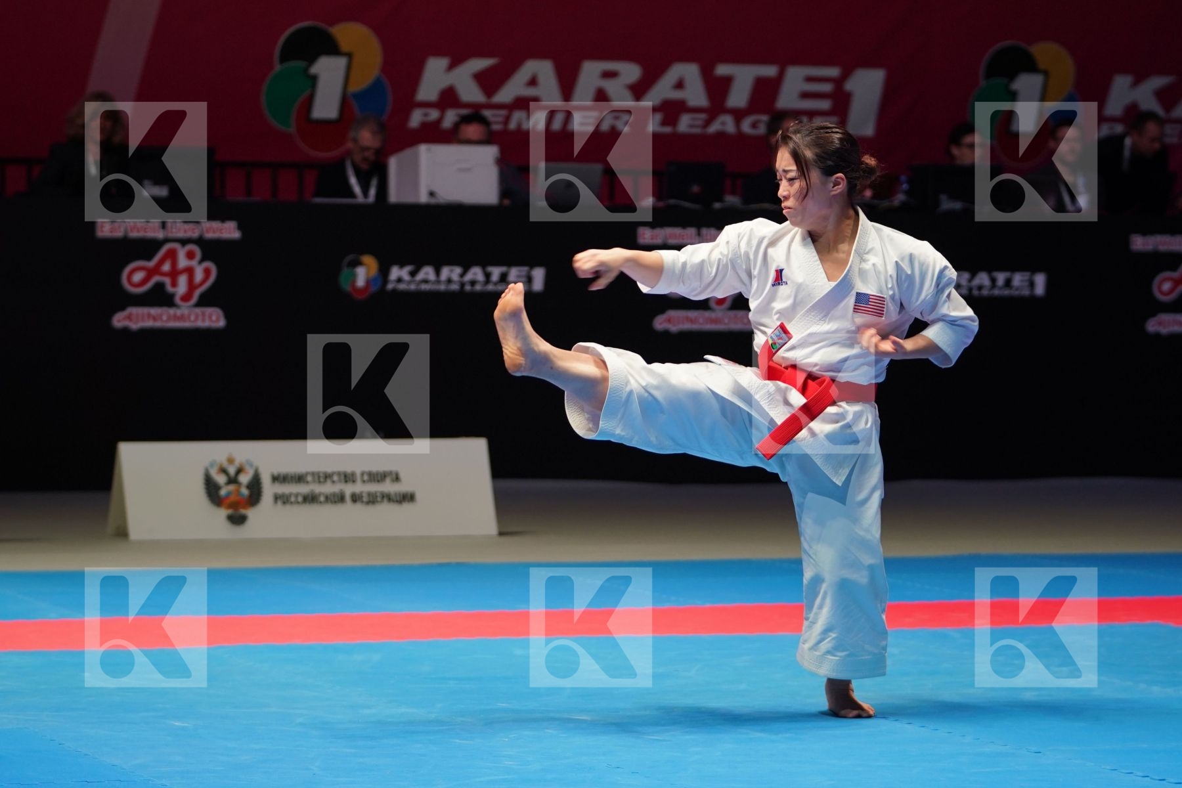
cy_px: 394
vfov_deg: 10.6
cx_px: 591
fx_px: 4235
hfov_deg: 15.9
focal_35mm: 129
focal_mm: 86
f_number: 2.8
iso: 1000
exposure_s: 1/500
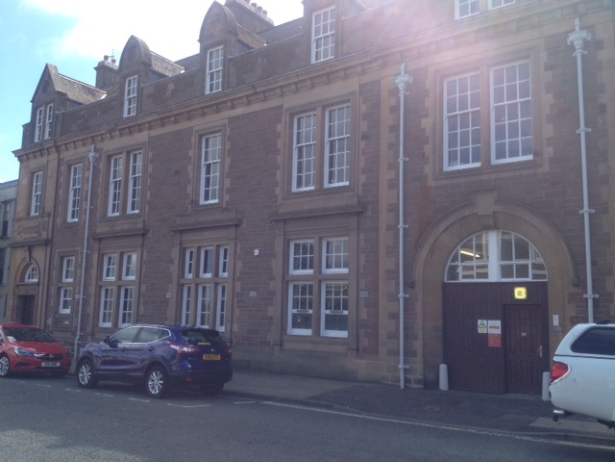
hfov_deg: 52.6
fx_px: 622
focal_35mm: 35
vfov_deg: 40.7
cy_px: 231
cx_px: 308
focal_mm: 4.28
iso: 50
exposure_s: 1/767
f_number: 2.4
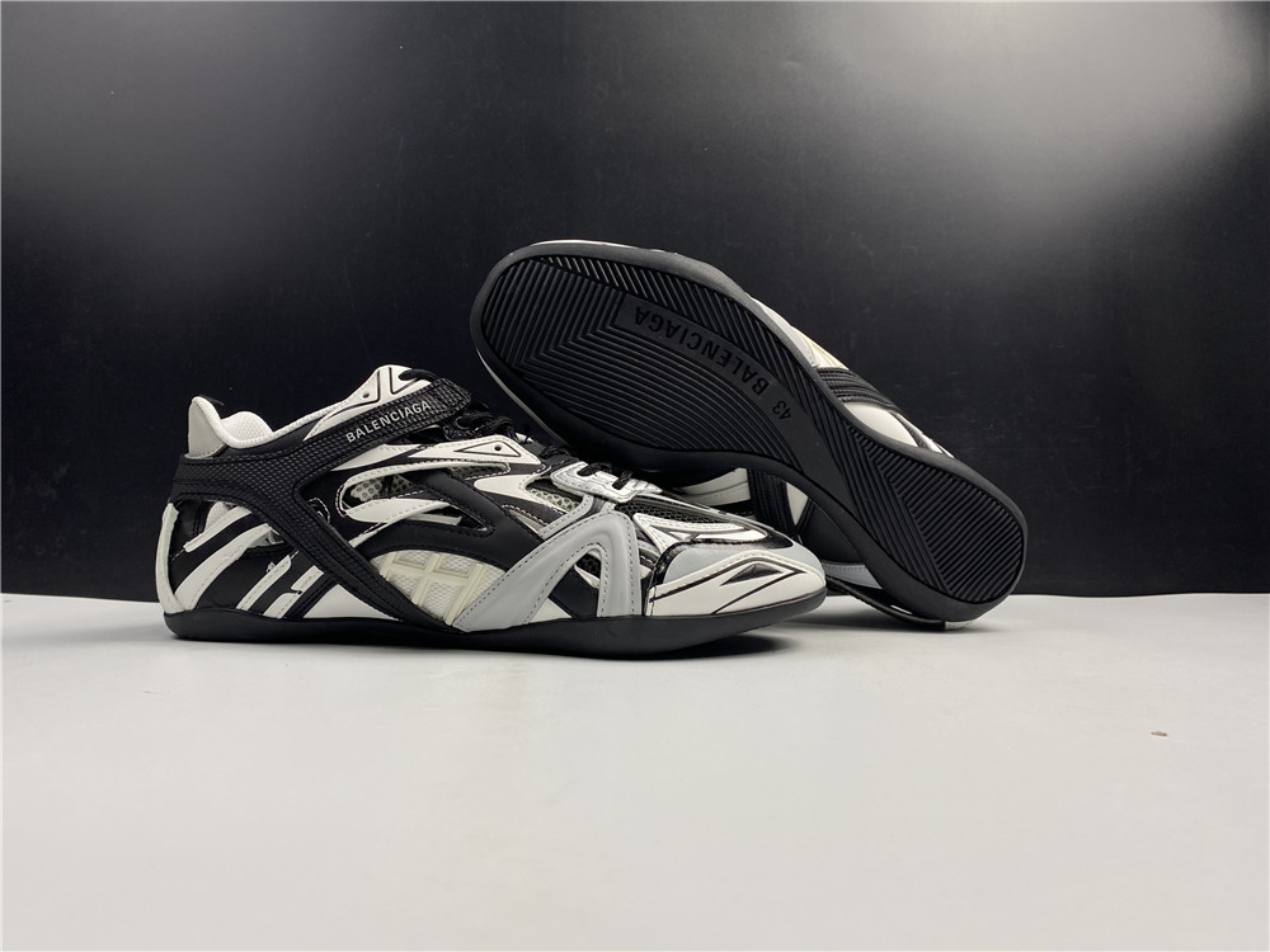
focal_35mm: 26
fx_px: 954
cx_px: 635
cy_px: 476
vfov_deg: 53.1
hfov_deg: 67.3
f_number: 1.8
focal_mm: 4.25
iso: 32
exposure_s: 1/122
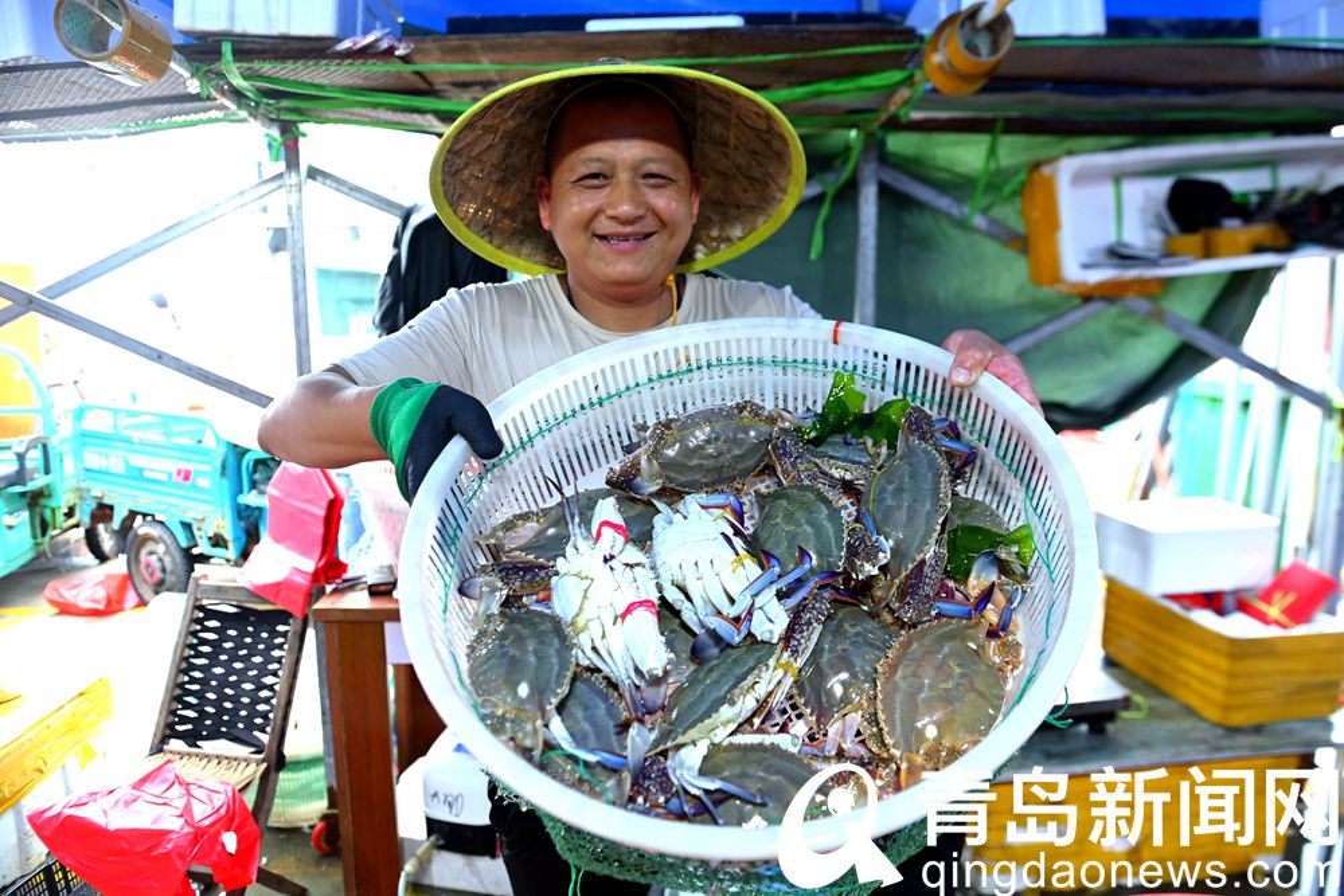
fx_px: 896
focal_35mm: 24
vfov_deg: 53.1
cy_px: 448
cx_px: 672
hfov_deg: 73.7
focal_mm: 24
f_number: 3.5
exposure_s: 1/50
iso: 800
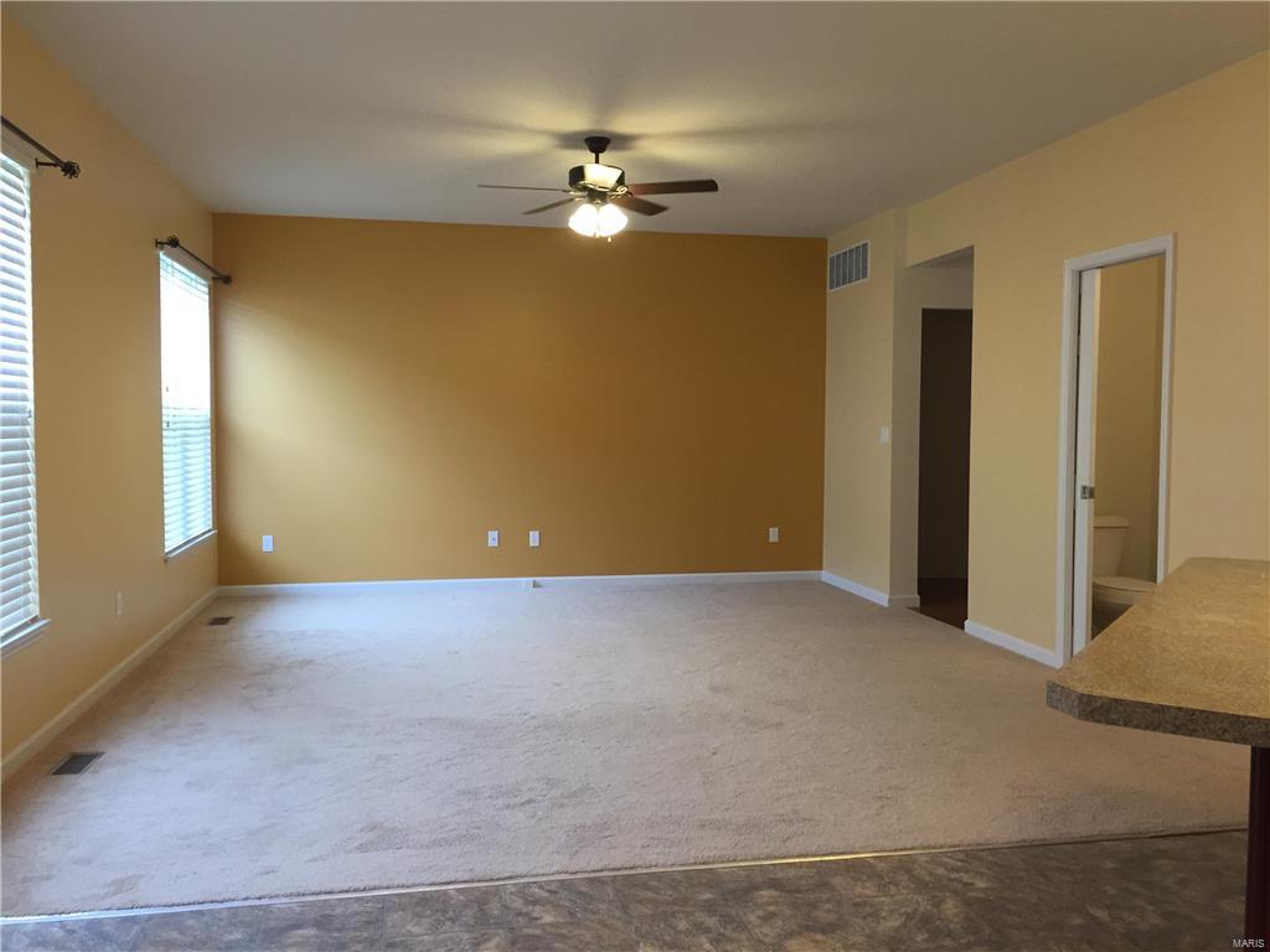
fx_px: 1064
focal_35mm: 29
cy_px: 476
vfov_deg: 48.2
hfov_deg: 61.7
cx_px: 635
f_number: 2.2
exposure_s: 1/30
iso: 50
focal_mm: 4.15
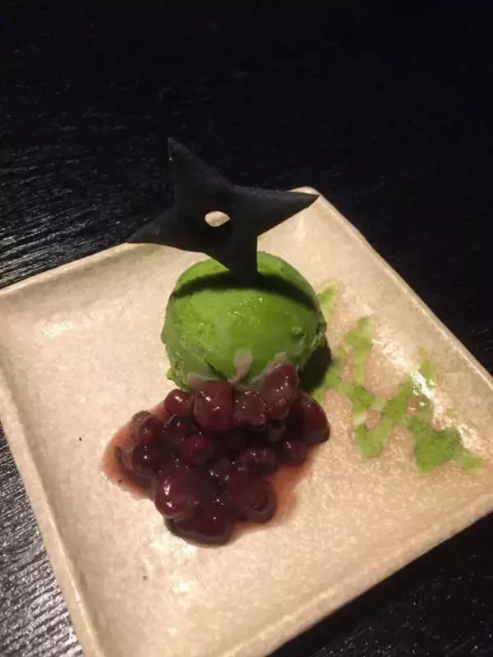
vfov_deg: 61.7
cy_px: 328
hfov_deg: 48.2
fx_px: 551
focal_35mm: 29
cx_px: 246
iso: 200
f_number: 2.2
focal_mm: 4.15
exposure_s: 1/30
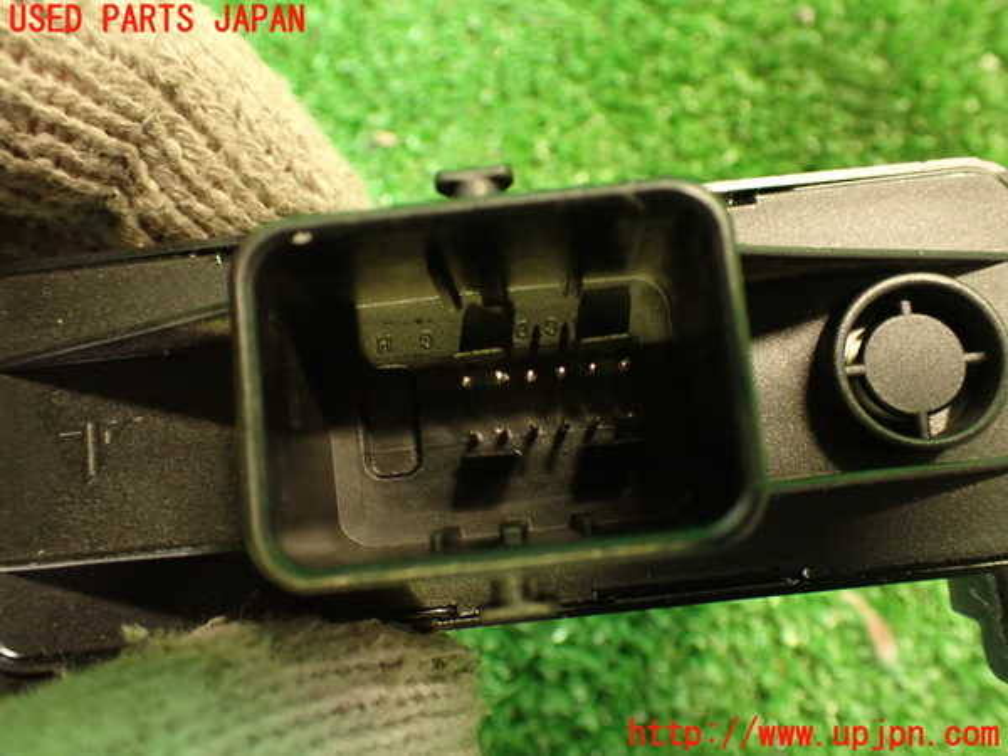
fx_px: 932
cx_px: 504
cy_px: 378
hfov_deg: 56.8
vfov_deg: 44.2
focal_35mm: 32
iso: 800
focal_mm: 5.79
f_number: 2.4
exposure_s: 1/20
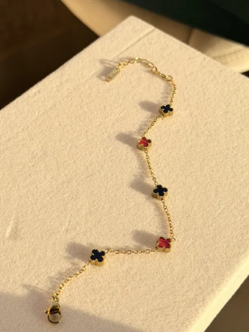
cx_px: 124
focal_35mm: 49
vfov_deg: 38.9
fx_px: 470
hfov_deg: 29.7
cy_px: 166
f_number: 1.78
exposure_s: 1/1883
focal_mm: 6.76
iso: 64
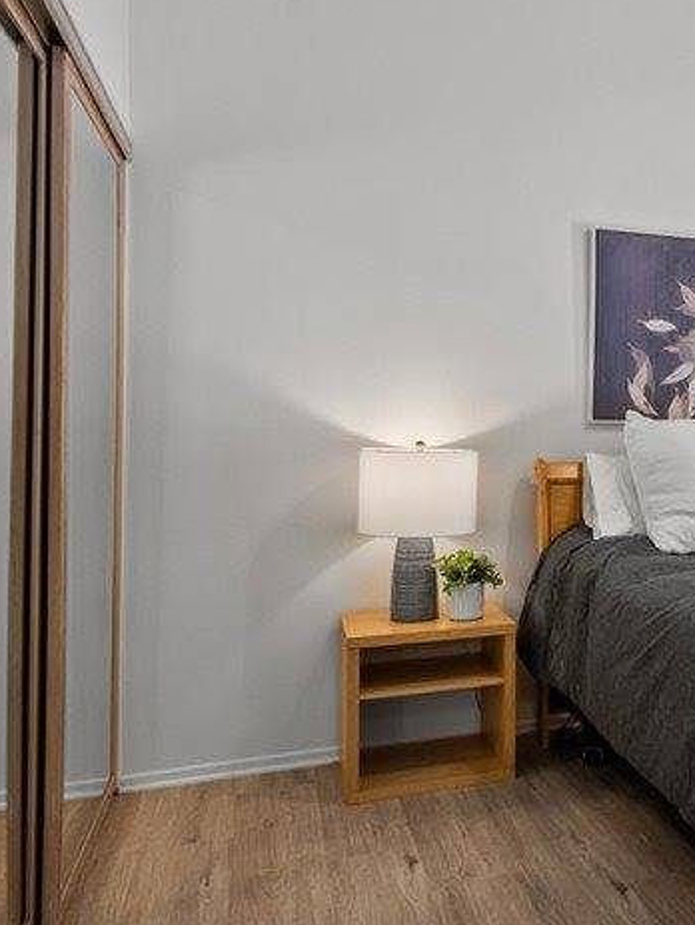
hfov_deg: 36.3
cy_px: 429
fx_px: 909
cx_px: 741
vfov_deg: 53.9
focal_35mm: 34
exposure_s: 1/8
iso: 250
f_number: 9
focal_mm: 16
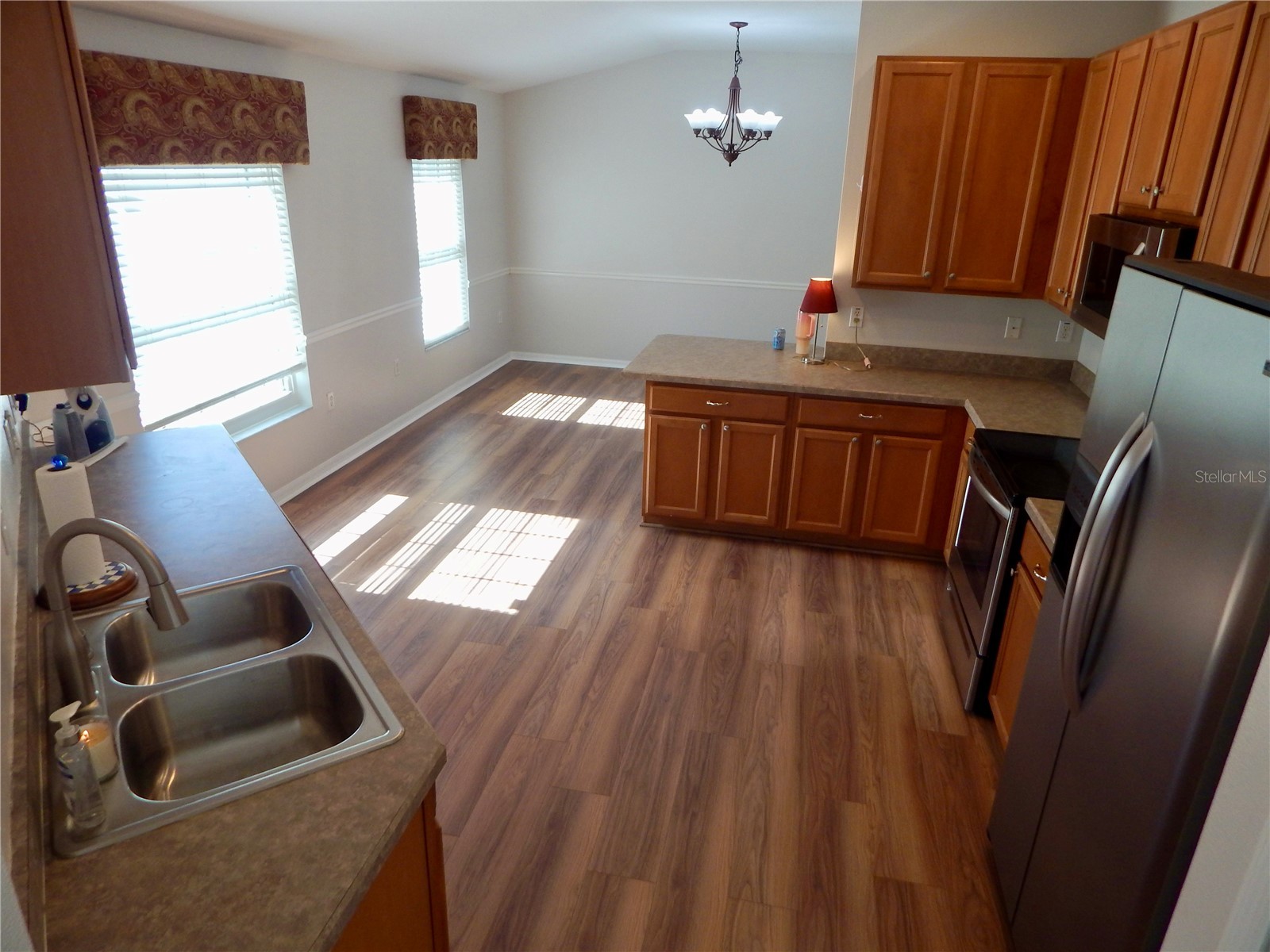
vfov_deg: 61.1
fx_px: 807
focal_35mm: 22
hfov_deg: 76.4
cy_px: 476
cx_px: 635
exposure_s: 1/60
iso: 125
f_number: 3
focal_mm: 4
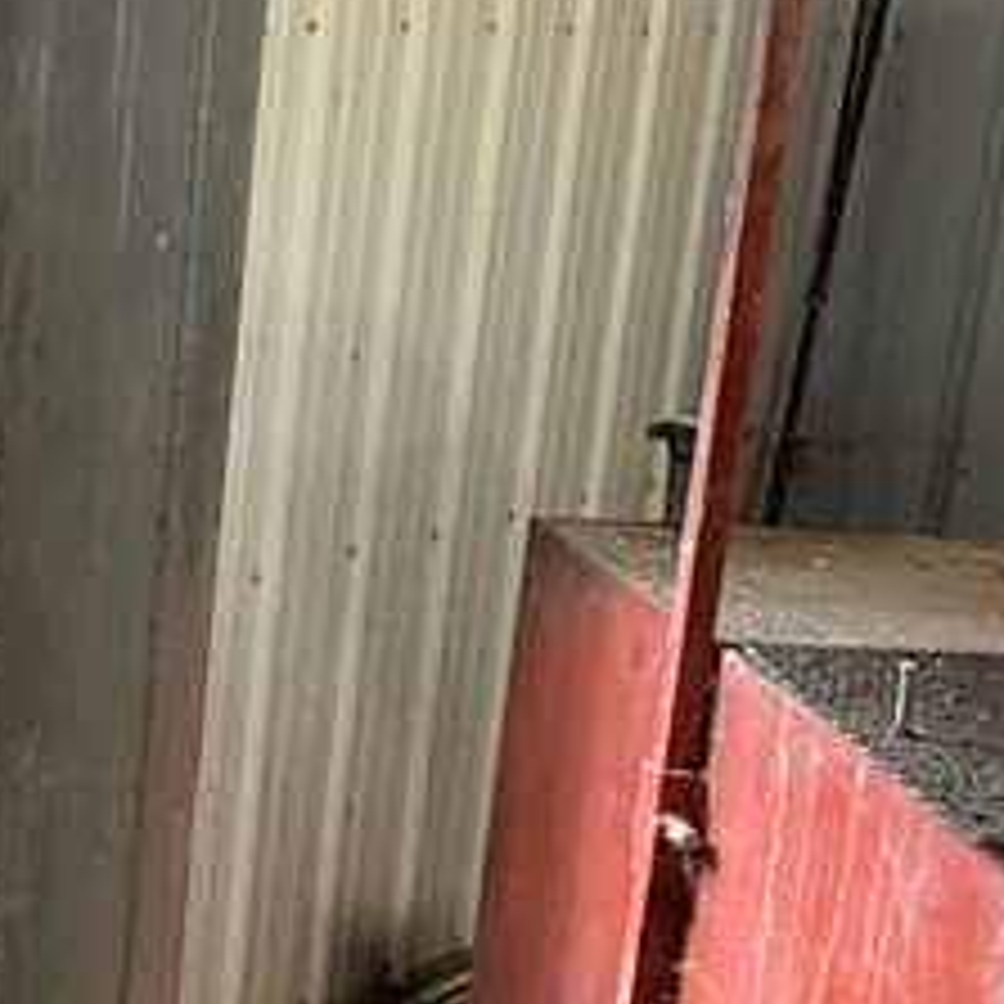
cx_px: -441
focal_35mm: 60
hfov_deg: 23.6
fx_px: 1969
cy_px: 450
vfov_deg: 28.6
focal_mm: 2.22
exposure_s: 1/60
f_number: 2.2
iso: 640
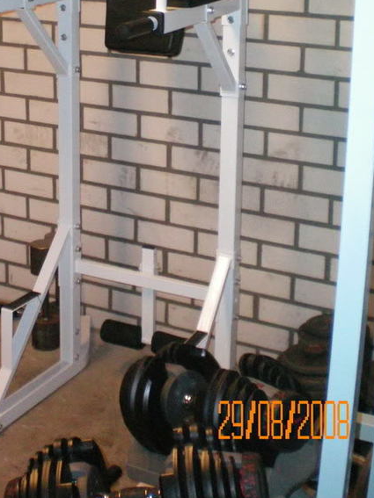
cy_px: 63
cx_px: 79
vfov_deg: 28.0
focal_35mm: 67
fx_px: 966
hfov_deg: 21.7
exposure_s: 1/60
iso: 400
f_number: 3.1
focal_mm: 6.3
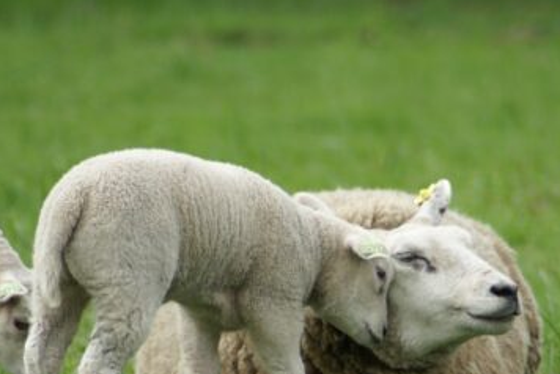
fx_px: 11816
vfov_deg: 1.8
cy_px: 311
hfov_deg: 2.7
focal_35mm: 759
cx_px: 367
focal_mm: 300
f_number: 5.6
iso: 160
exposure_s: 1/500
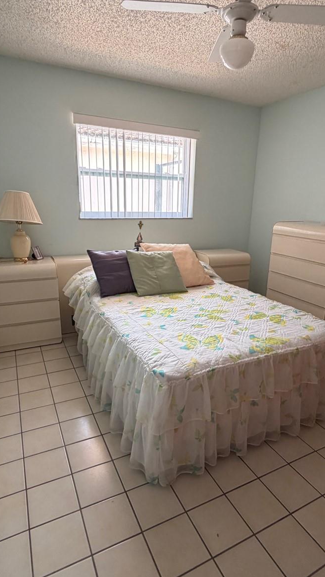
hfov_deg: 53.6
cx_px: 170
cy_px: 289
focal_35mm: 21
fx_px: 322
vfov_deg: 83.8
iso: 200
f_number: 2.2
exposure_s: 1/60
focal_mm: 2.22
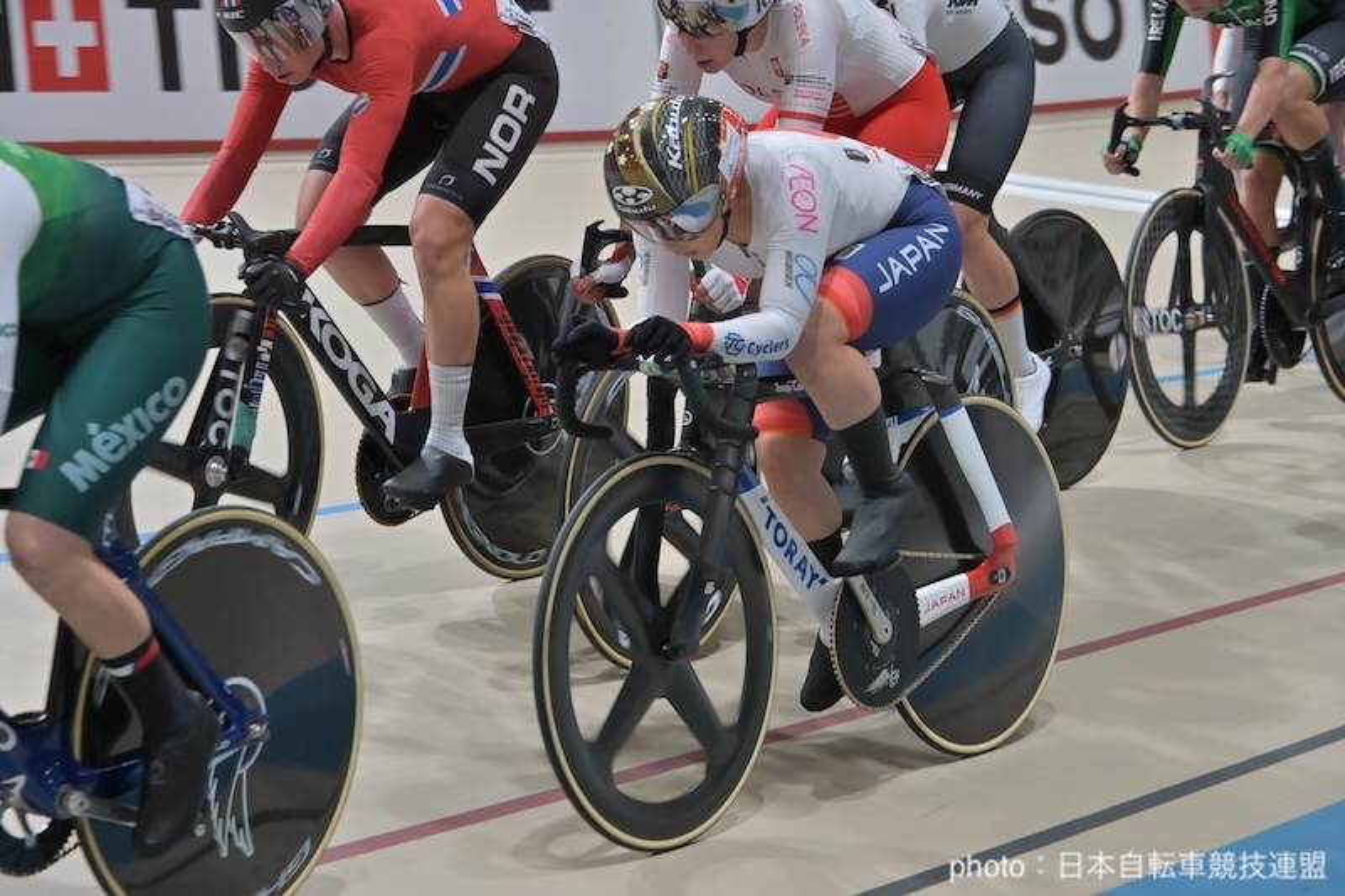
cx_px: 672
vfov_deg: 13.0
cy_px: 448
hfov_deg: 19.5
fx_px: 3922
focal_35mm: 105
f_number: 8
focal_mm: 105
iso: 1600
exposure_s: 1/500
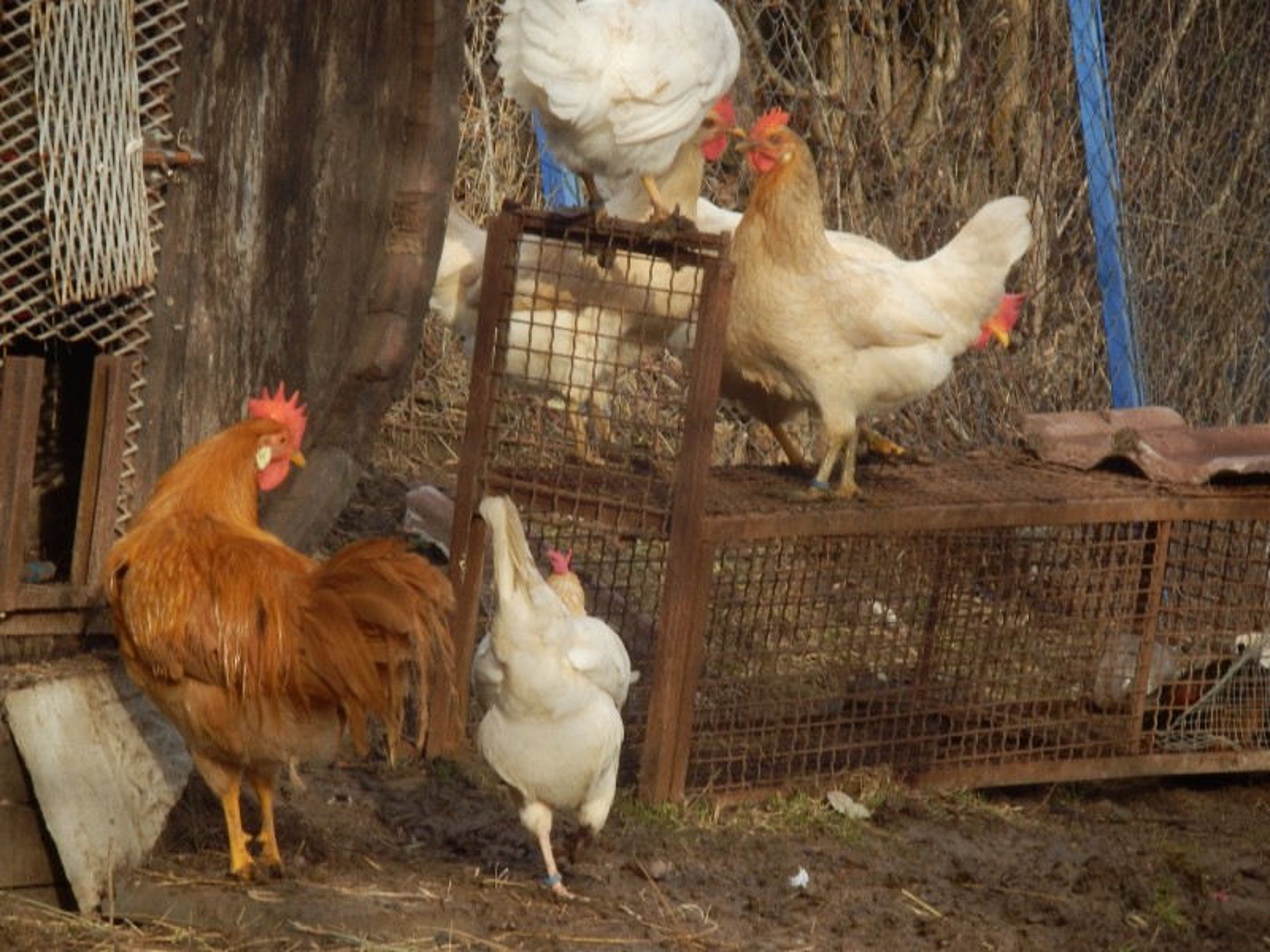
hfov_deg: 7.4
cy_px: 476
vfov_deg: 5.6
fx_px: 9796
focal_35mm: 267
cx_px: 635
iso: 160
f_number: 5.9
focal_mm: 47.3
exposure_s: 1/250
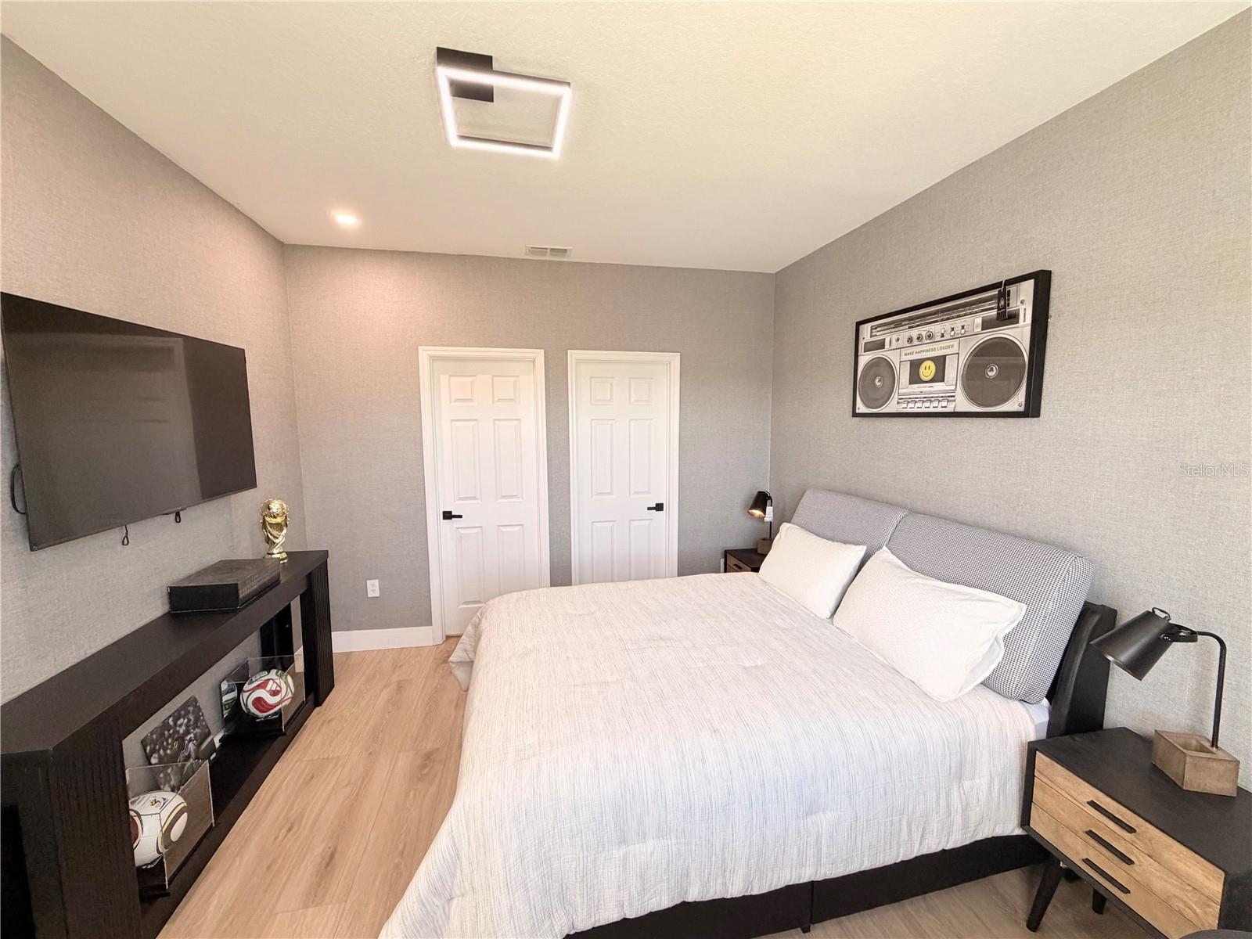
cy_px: 470
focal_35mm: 14
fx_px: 506
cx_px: 626
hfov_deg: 102.1
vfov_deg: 85.7
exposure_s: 1/120
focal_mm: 2.22
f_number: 2.2
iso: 250
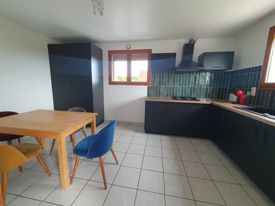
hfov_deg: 106.2
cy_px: 103
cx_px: 138
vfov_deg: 89.9
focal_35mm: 13
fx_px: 103
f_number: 2.2
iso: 160
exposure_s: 1/50
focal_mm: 1.8
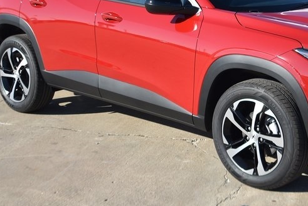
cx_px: 235
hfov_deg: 26.6
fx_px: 642
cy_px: 24
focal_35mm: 75
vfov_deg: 17.9
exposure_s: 1/640
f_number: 4.5
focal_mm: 24
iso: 100
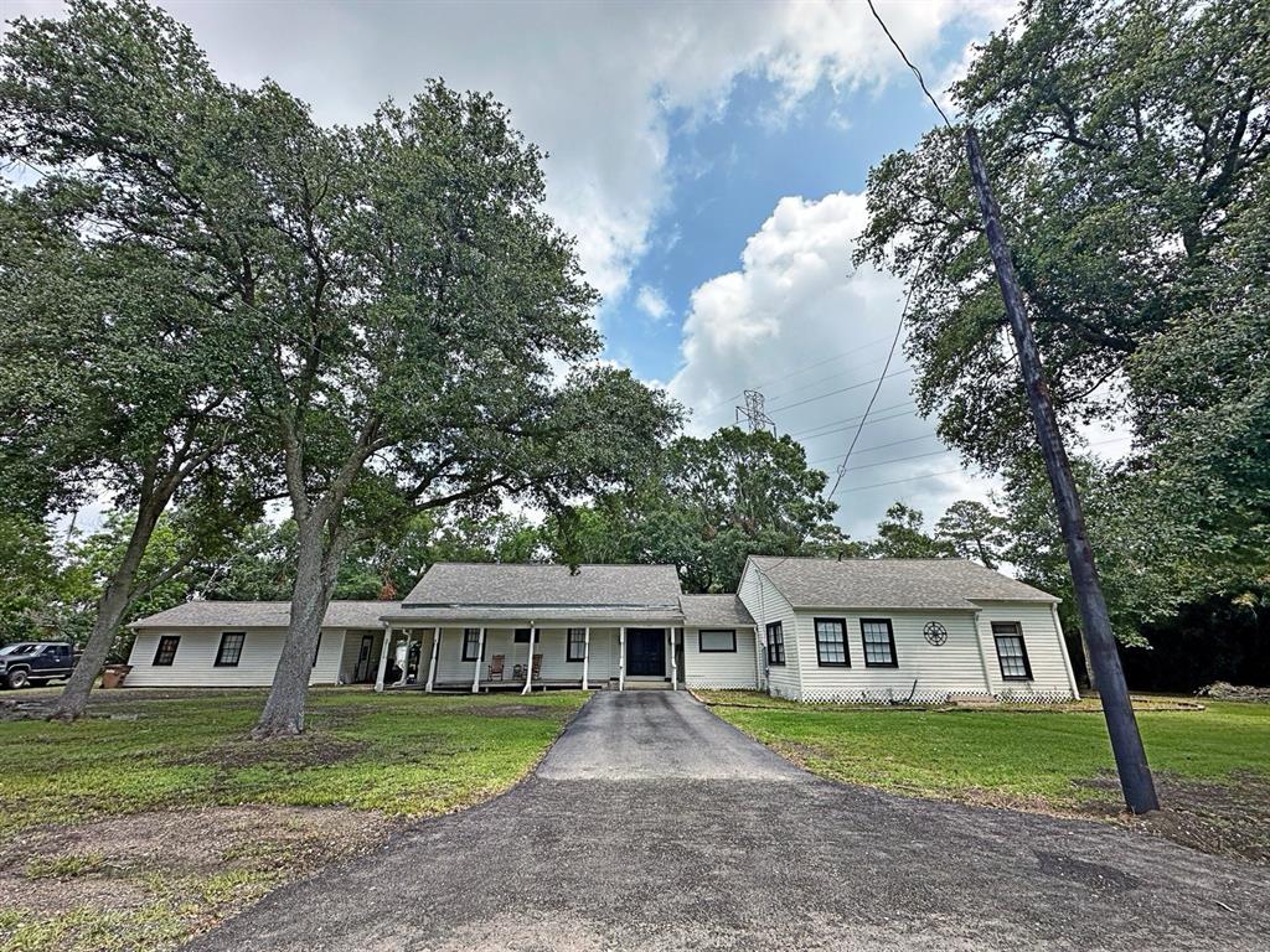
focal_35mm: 14
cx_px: 635
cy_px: 476
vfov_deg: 85.7
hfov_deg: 102.1
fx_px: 514
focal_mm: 2.22
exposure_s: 1/2174
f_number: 2.2
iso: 40
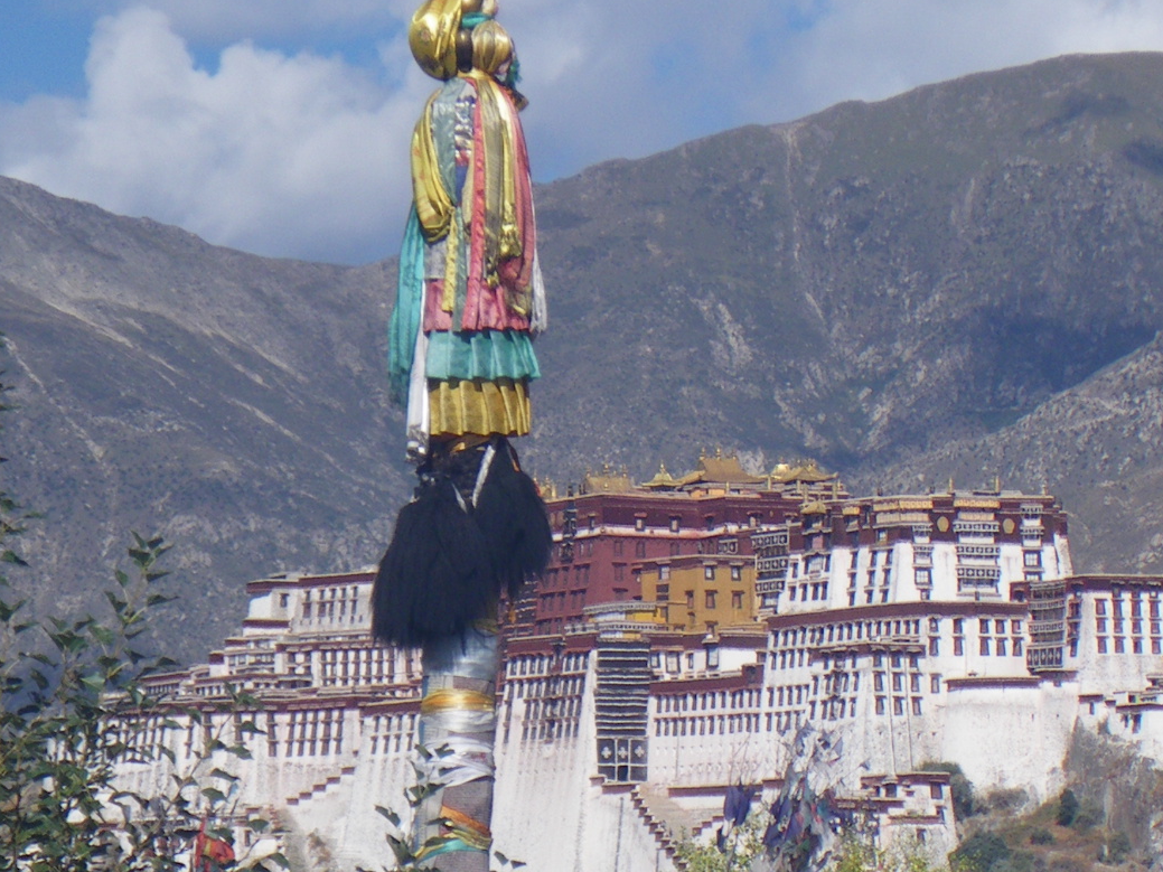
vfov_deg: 5.2
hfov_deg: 6.9
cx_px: 650
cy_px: 599
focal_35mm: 287
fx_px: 9641
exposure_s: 1/500
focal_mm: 20.6
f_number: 5.2
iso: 50
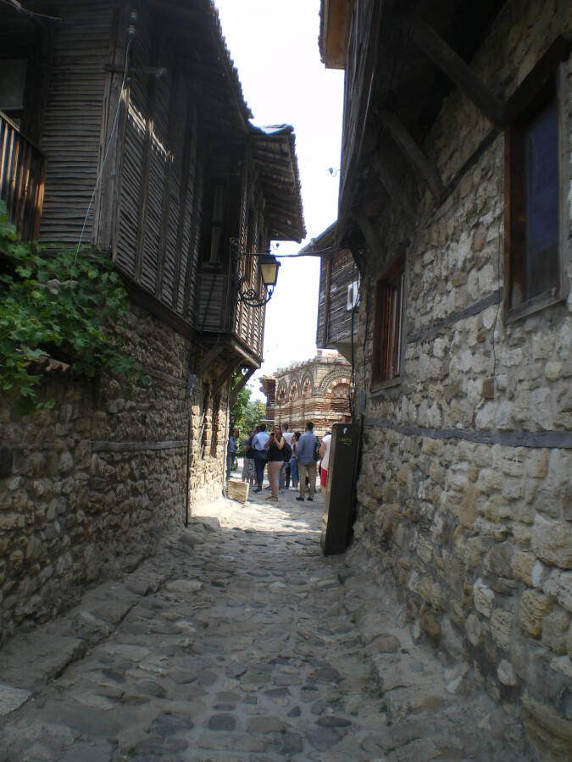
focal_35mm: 36
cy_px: 381
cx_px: 286
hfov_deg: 39.7
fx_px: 793
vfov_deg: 51.4
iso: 50
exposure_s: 1/200
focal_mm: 6.3
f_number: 4.6
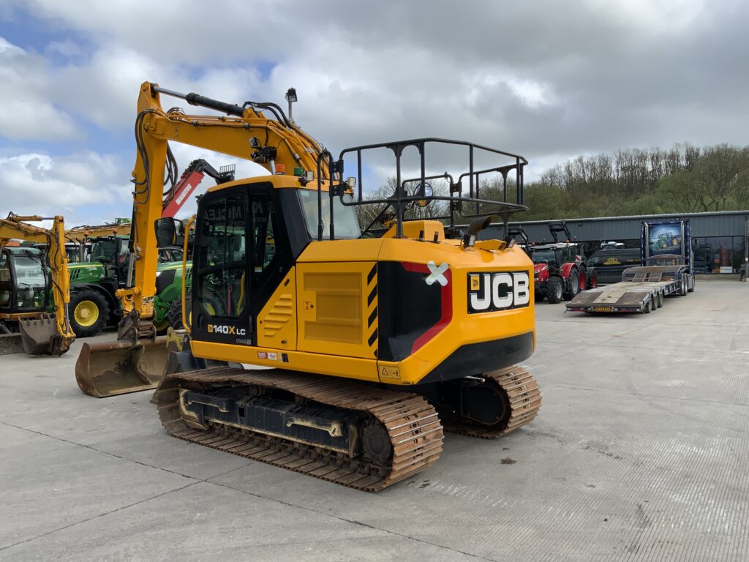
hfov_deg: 61.7
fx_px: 627
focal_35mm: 29
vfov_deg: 48.2
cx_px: 374
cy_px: 281
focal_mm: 3
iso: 16
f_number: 1.8
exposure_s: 1/1490
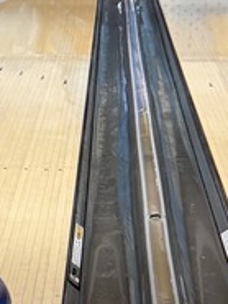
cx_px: -176
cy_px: 251
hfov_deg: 10.5
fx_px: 1167
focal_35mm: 133
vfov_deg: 14.7
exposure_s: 1/60
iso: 500
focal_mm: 6.76
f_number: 1.78
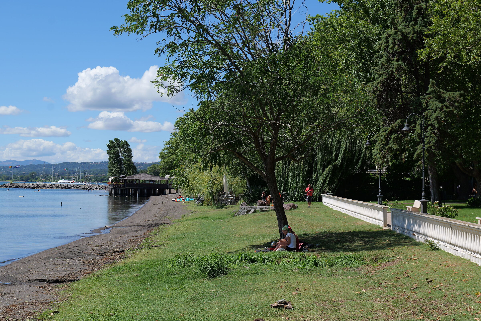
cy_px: 160
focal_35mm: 60
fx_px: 802
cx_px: 240
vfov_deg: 22.6
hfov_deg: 33.4
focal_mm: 60
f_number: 8
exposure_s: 1/320
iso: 100
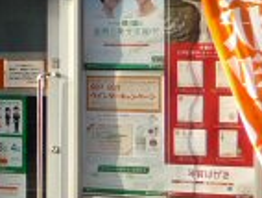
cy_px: 9
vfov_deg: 8.6
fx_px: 1312
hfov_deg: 11.1
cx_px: -90
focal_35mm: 173
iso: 100
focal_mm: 5.2
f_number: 4
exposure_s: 1/200
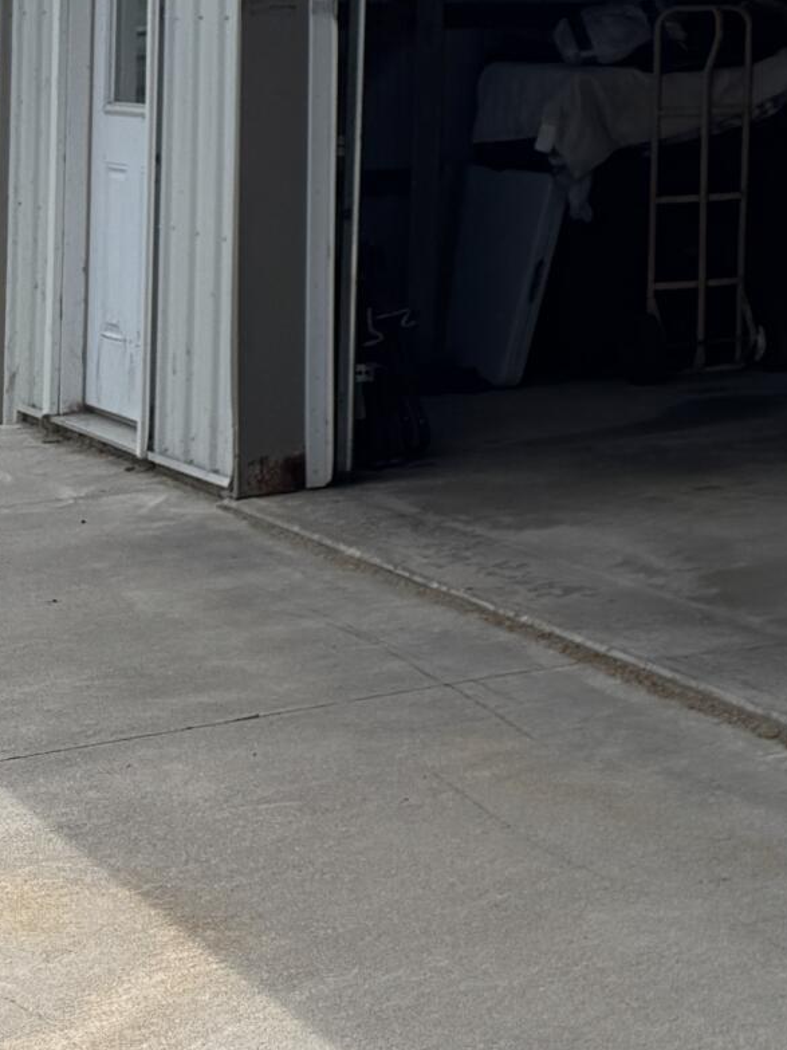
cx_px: 1680
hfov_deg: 13.3
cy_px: -70
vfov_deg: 20.4
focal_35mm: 92
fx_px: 2790
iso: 80
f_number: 1.78
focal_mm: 6.76
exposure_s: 1/5814
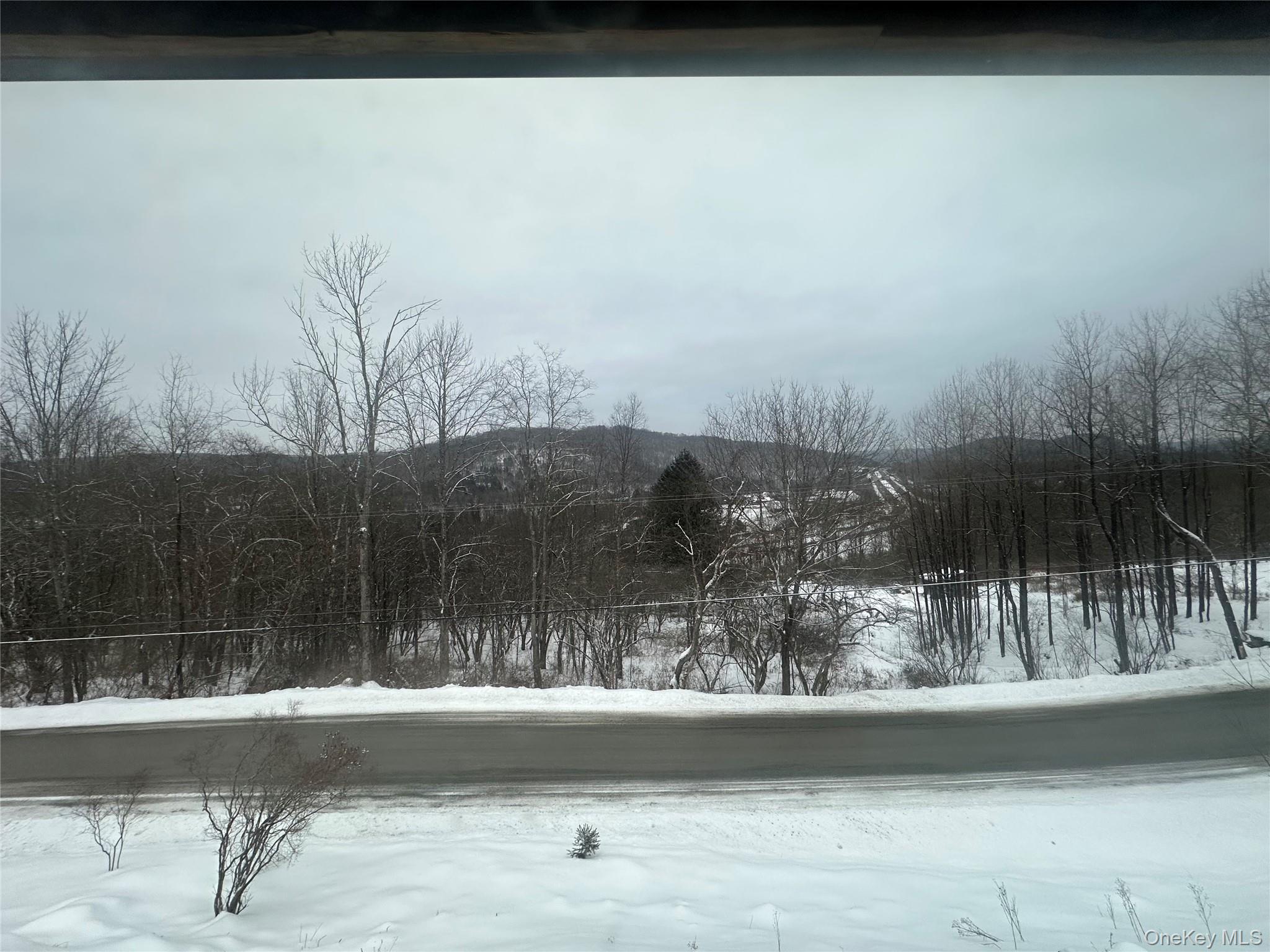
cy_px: 476
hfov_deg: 102.1
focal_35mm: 14
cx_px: 635
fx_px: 514
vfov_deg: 85.7
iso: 100
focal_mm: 2.22
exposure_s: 1/99
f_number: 2.2
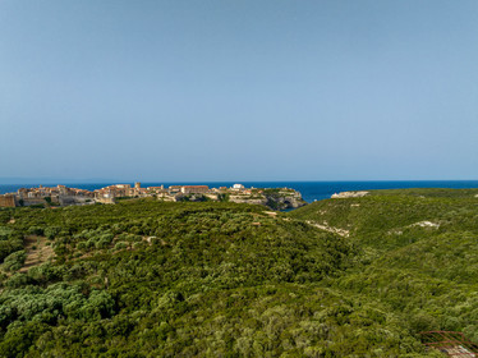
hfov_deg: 71.6
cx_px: 239
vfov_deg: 56.8
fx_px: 331
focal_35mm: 24
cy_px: 179
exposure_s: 1/160
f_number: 11
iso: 100
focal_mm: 12.3
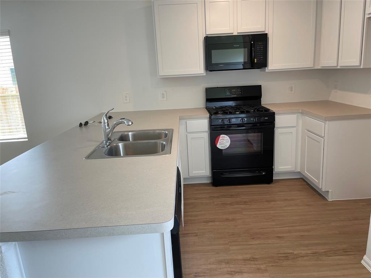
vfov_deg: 53.1
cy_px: 139
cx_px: 186
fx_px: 279
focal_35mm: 26
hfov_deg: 67.3
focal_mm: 5.1
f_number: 1.6
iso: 100
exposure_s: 1/120
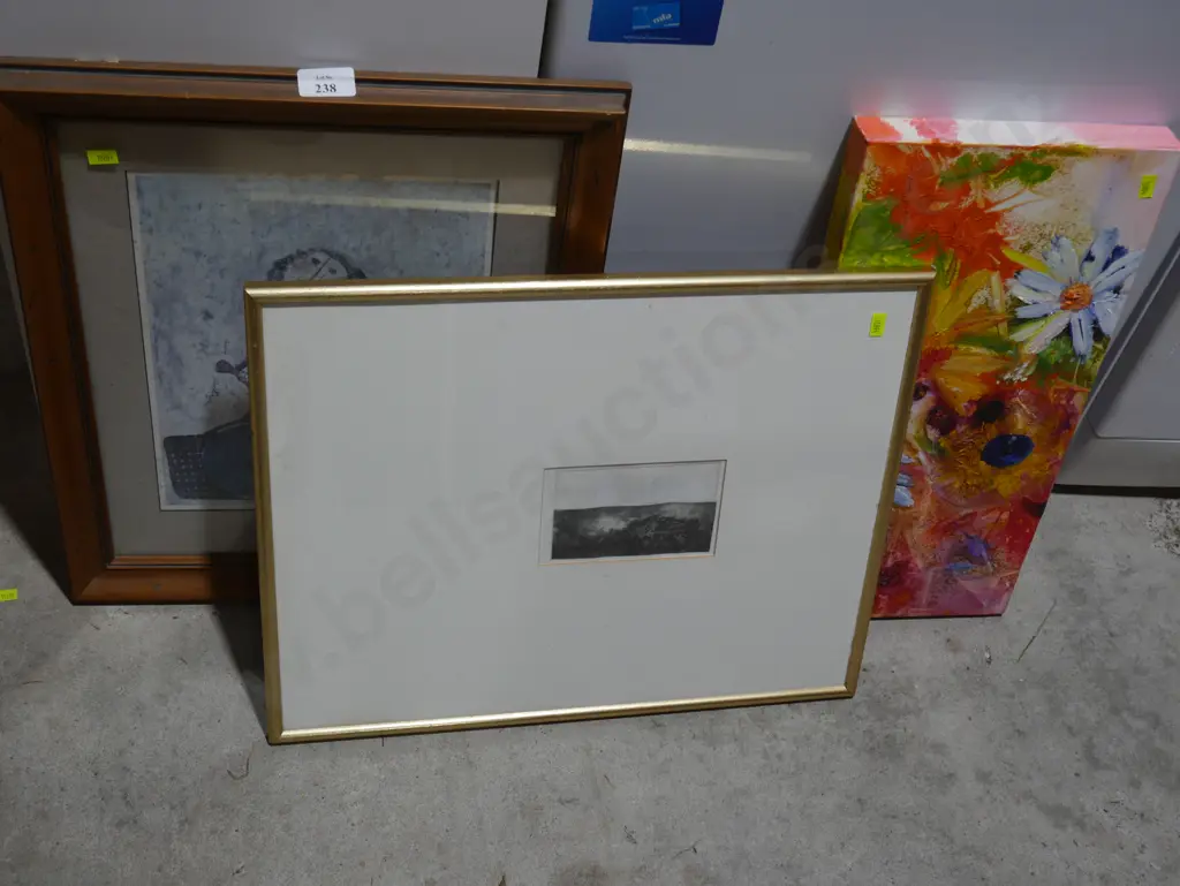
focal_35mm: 44
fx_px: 1501
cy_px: 443
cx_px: 590
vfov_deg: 32.9
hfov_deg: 42.9
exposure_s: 1/100
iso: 200
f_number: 4.7
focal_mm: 22
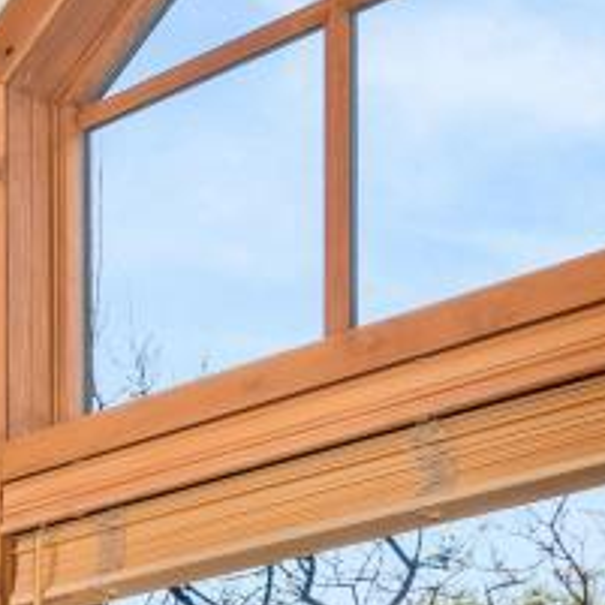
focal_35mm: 108
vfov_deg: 13.9
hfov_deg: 11.8
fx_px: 2136
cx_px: -1005
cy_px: 1162
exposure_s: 1/1.25
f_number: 10
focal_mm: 17
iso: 400
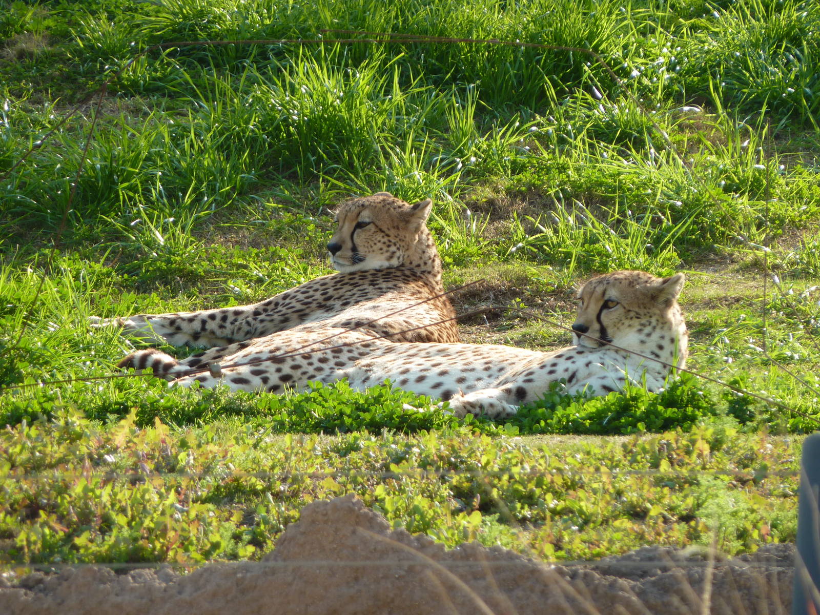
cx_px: 410
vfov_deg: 5.0
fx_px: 7107
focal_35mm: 300
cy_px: 308
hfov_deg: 6.6
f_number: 4.9
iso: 80
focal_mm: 49.2
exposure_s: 1/125
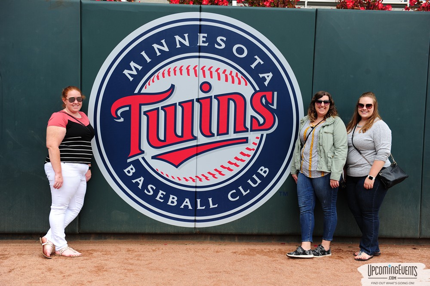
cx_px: 215
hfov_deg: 46.4
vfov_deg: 31.8
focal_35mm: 42
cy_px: 143
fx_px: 501
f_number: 4
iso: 400
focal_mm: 42
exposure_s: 1/800
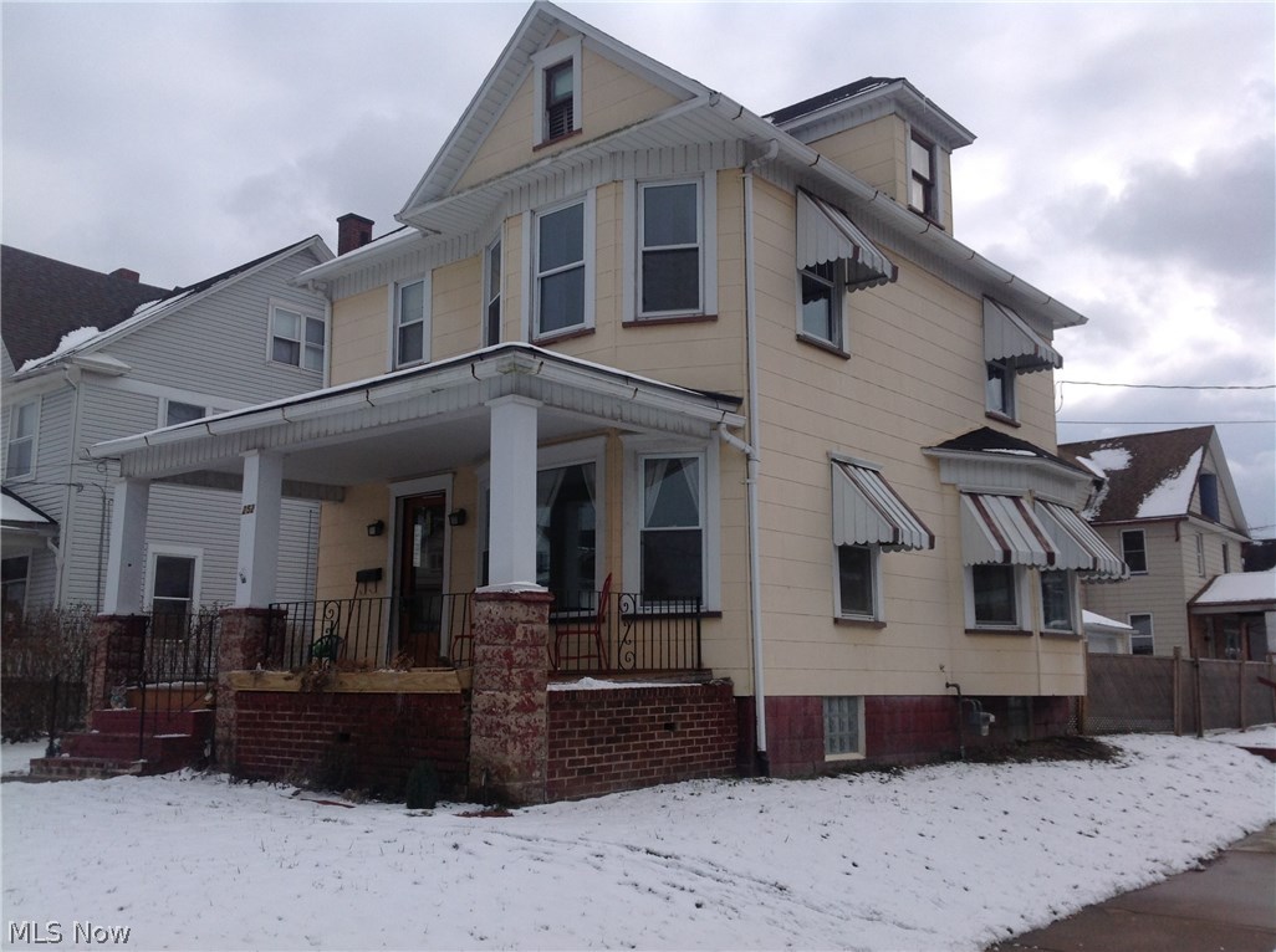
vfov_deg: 40.6
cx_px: 638
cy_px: 476
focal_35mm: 35
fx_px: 1288
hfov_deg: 52.7
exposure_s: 1/3030
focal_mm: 4.28
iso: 50
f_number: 2.4
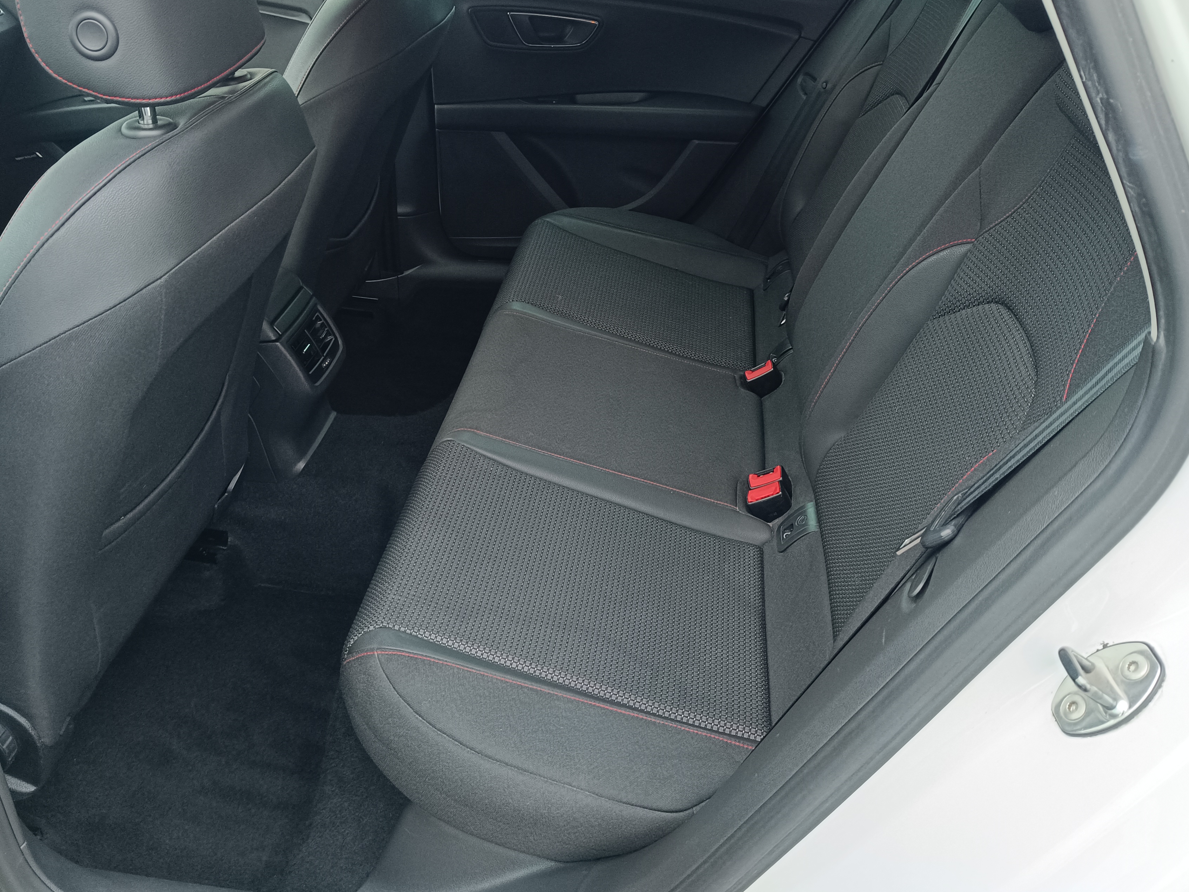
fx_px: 996
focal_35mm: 29
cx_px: 550
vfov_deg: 48.1
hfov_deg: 61.6
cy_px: 388
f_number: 1.88
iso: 540
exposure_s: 1/50.1
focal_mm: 5.59
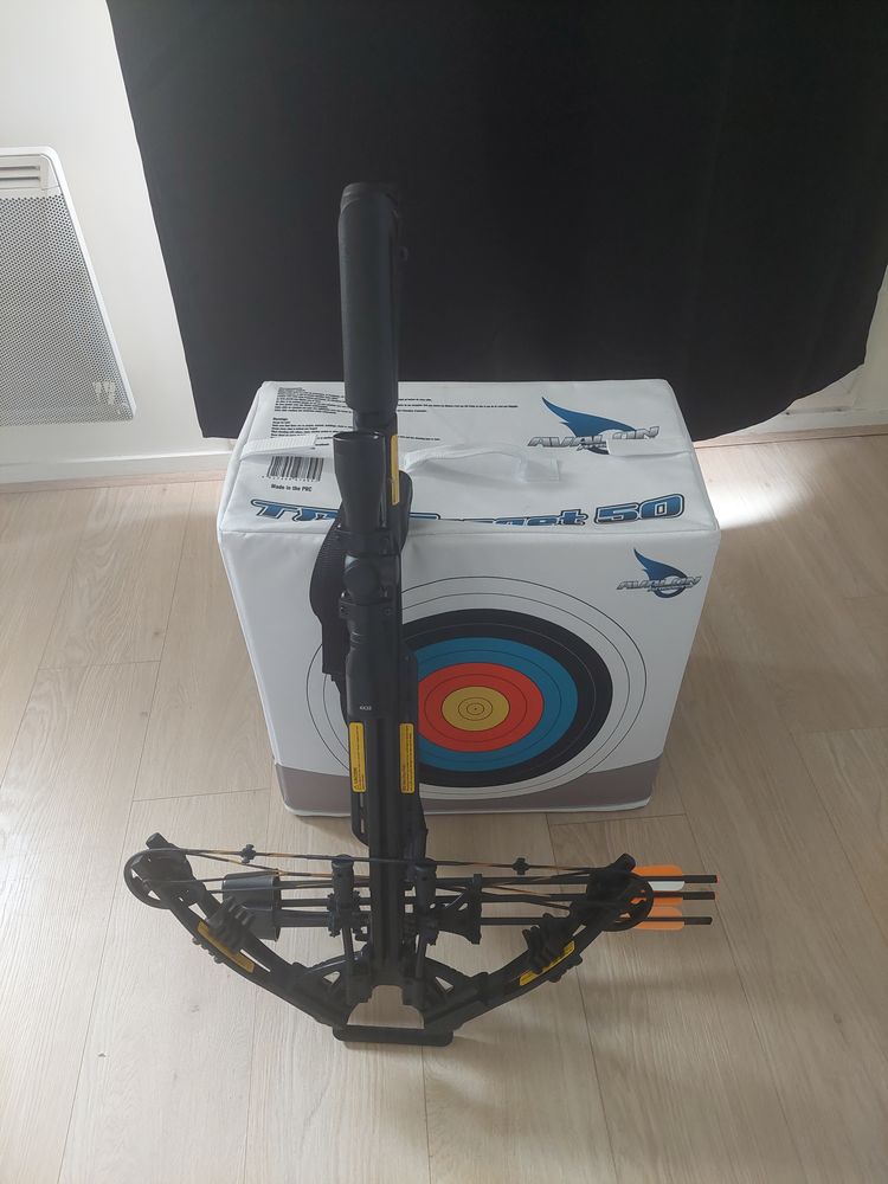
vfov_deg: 71.6
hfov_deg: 56.8
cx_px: 444
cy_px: 592
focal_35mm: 24
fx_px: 821
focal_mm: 5.23
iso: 500
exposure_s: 1/60
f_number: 1.8
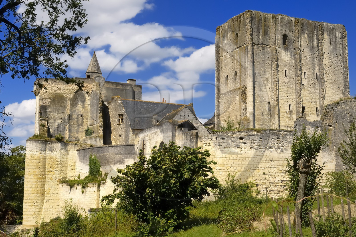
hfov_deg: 42.3
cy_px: 118
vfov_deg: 28.9
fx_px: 460
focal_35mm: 46
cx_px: 178
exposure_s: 1/160
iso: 100
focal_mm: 31
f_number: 11
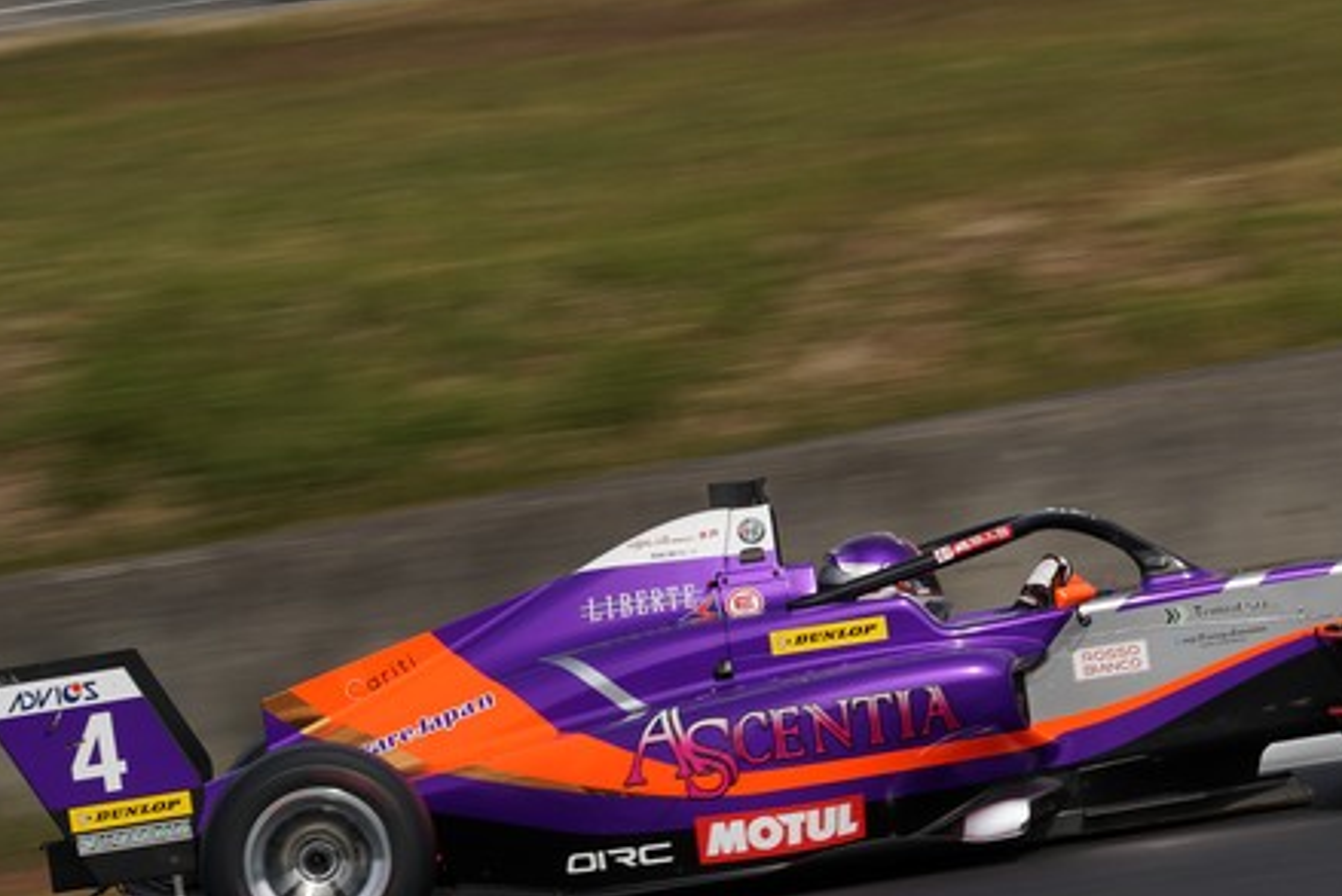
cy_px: 410
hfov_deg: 5.9
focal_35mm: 351
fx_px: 13088
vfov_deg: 3.9
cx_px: 969
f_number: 16
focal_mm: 214
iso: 100
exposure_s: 1/125
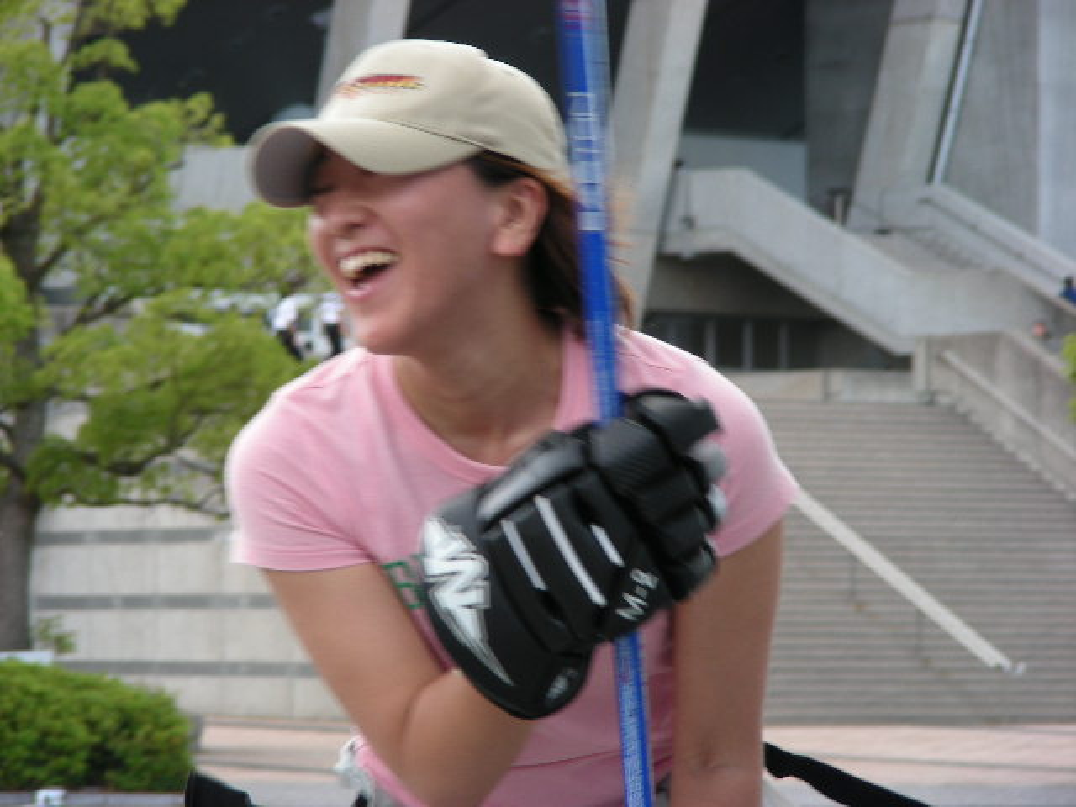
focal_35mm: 196
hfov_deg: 10.1
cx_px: 538
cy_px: 404
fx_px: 6092
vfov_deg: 7.6
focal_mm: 32.7
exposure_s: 1/74.4
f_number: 3.5
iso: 50
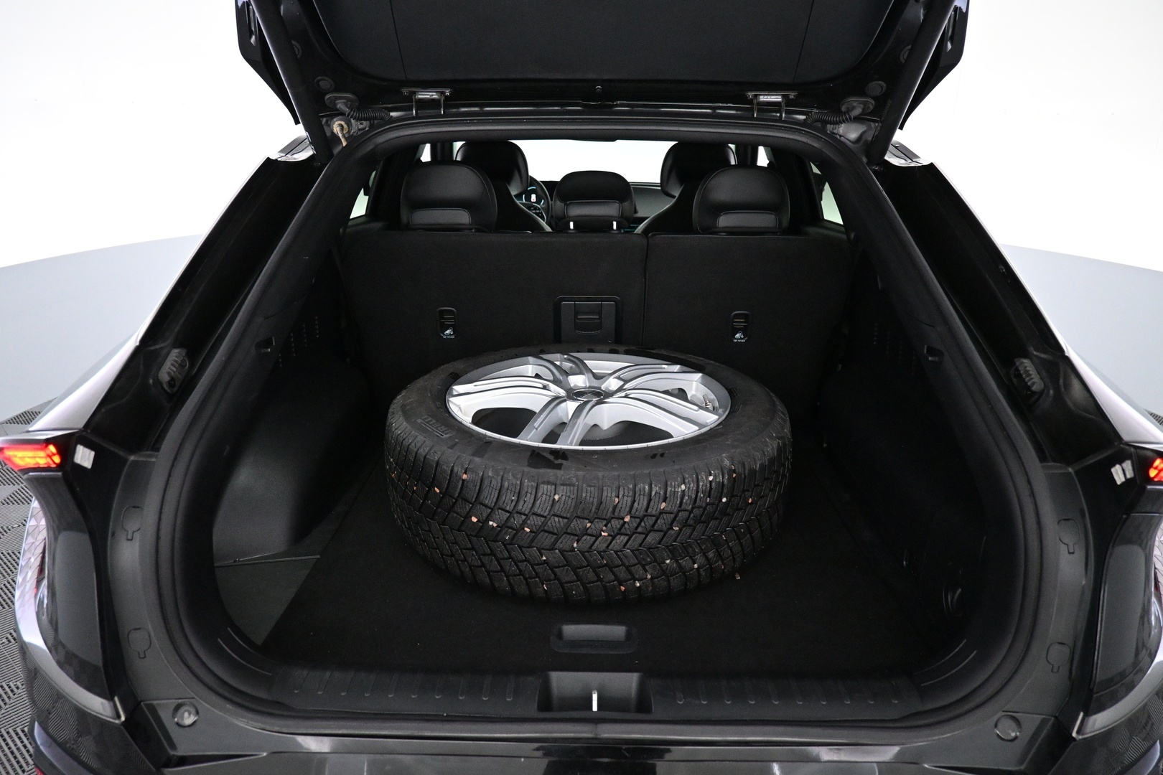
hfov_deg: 73.7
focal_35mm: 24
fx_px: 775
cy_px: 388
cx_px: 582
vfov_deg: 53.1
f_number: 3.5
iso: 4000
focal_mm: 16
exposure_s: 1/125
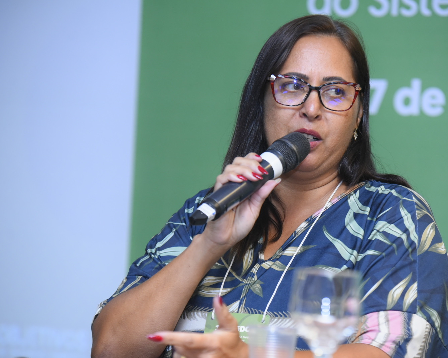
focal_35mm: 170
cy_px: 180
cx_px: 263
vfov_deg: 9.1
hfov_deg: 11.3
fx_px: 2254
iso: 3200
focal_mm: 150
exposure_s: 1/200
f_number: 3.5
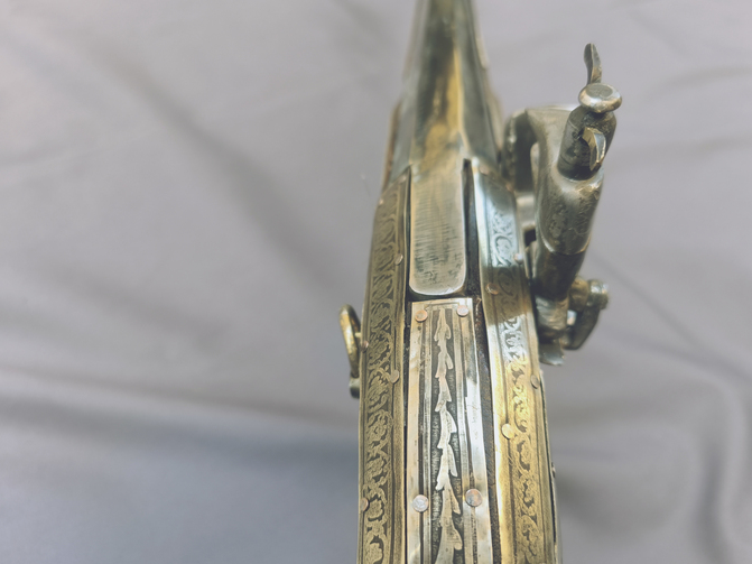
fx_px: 521
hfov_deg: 71.6
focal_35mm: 24
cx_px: 389
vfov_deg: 56.8
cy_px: 285
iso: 80
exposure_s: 1/100
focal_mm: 5.35
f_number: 1.7
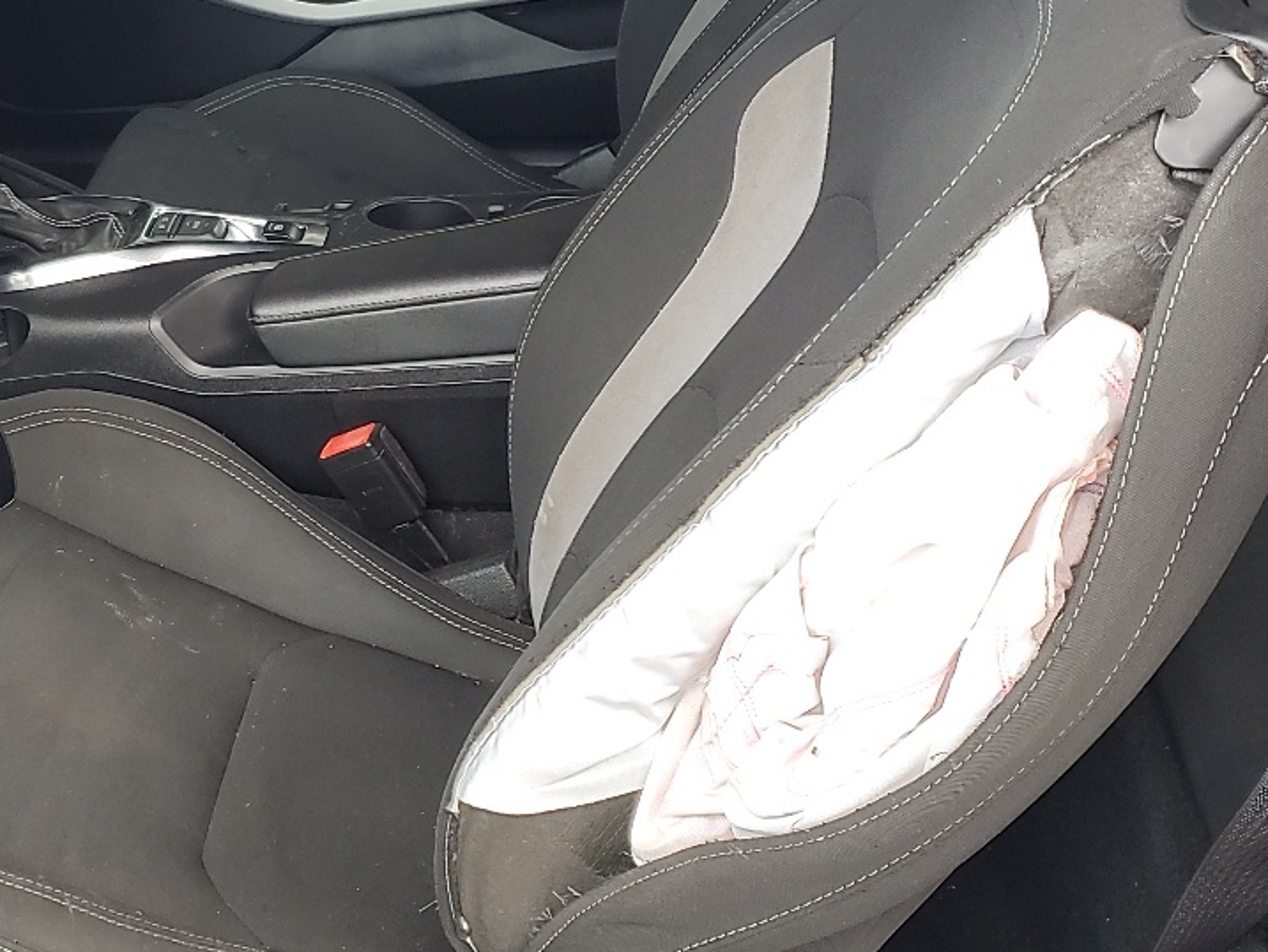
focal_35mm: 58
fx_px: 2125
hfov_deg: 32.4
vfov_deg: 25.2
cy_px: 379
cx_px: 279
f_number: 1.5
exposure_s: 1/179
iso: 50
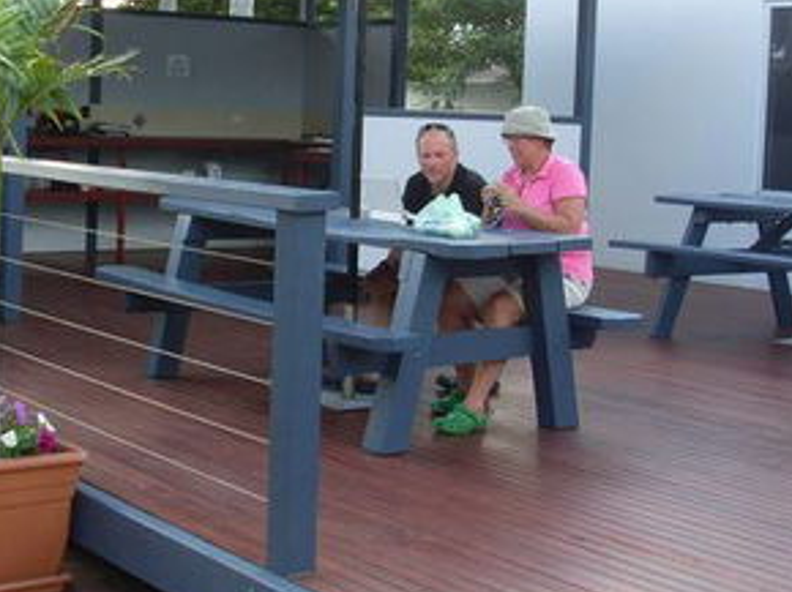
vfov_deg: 23.1
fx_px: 1440
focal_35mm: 63
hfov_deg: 30.7
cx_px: 344
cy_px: 196
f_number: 3
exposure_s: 1/125
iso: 80
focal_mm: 6.3
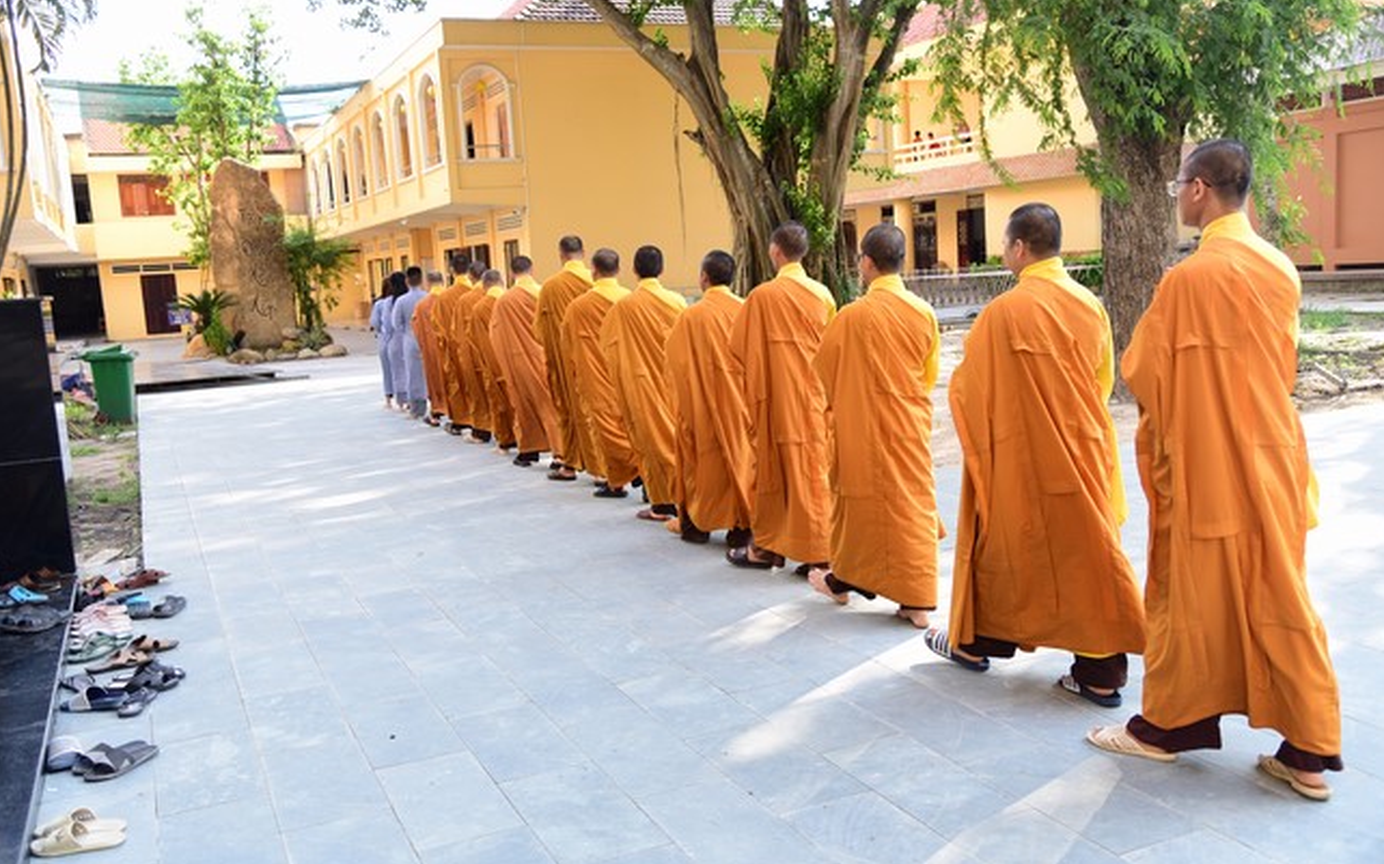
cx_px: 696
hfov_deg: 59.7
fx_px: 1207
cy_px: 414
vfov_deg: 39.4
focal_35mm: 32
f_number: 4
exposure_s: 1/125
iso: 125
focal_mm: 31
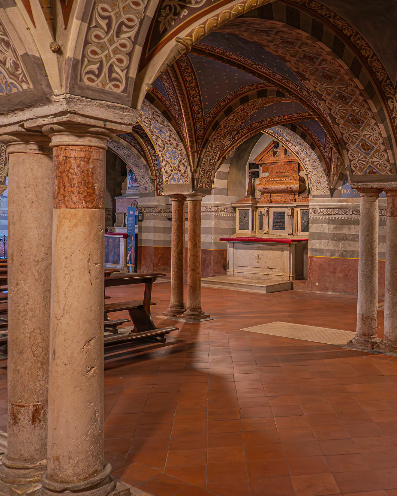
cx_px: 335
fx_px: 499
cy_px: 234
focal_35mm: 34
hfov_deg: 40.9
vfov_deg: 52.8
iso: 800
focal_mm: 12
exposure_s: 1/13
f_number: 2.8
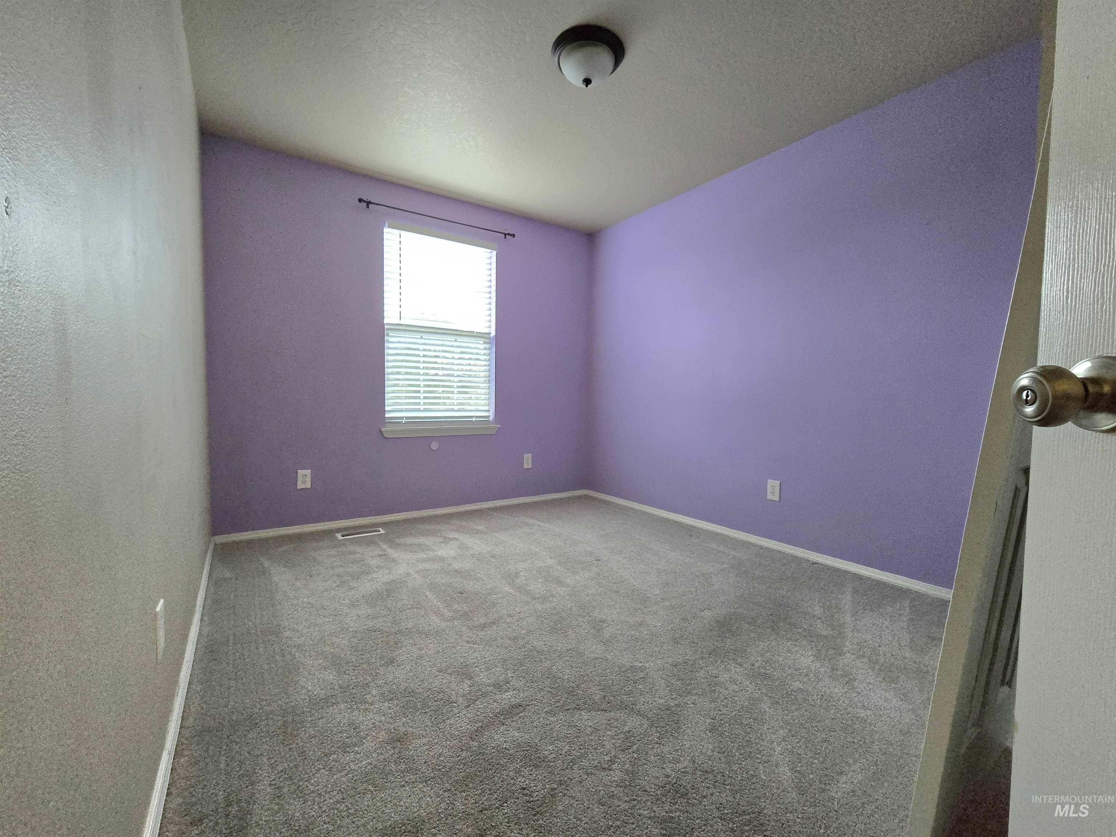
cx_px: 558
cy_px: 418
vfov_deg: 89.9
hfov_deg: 106.2
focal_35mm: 13
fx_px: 419
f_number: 2.2
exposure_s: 1/60.2
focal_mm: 2.2
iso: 800
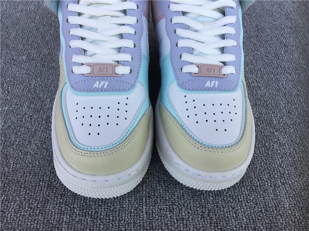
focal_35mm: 31
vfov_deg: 45.4
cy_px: 116
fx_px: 277
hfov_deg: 58.4
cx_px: 154
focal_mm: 3.3
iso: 25
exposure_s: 1/238
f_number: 2.4
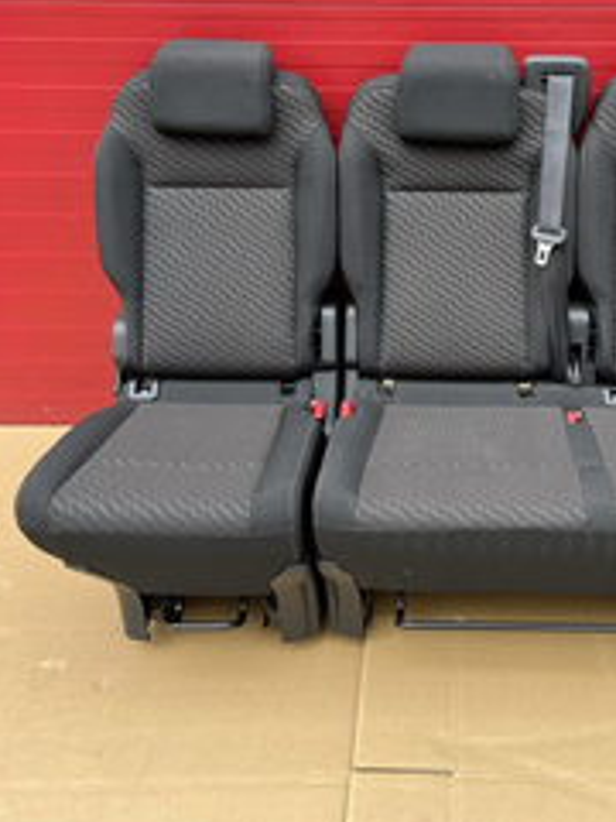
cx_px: 455
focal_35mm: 39
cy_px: 339
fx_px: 925
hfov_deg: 36.1
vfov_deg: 47.6
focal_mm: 5.1
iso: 40
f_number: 1.6
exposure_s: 1/188
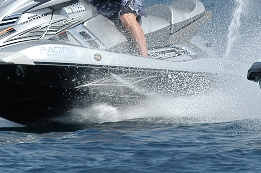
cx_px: 85
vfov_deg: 1.6
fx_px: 6309
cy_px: -25
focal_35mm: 871
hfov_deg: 2.4
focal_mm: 155
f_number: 6.3
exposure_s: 1/1000
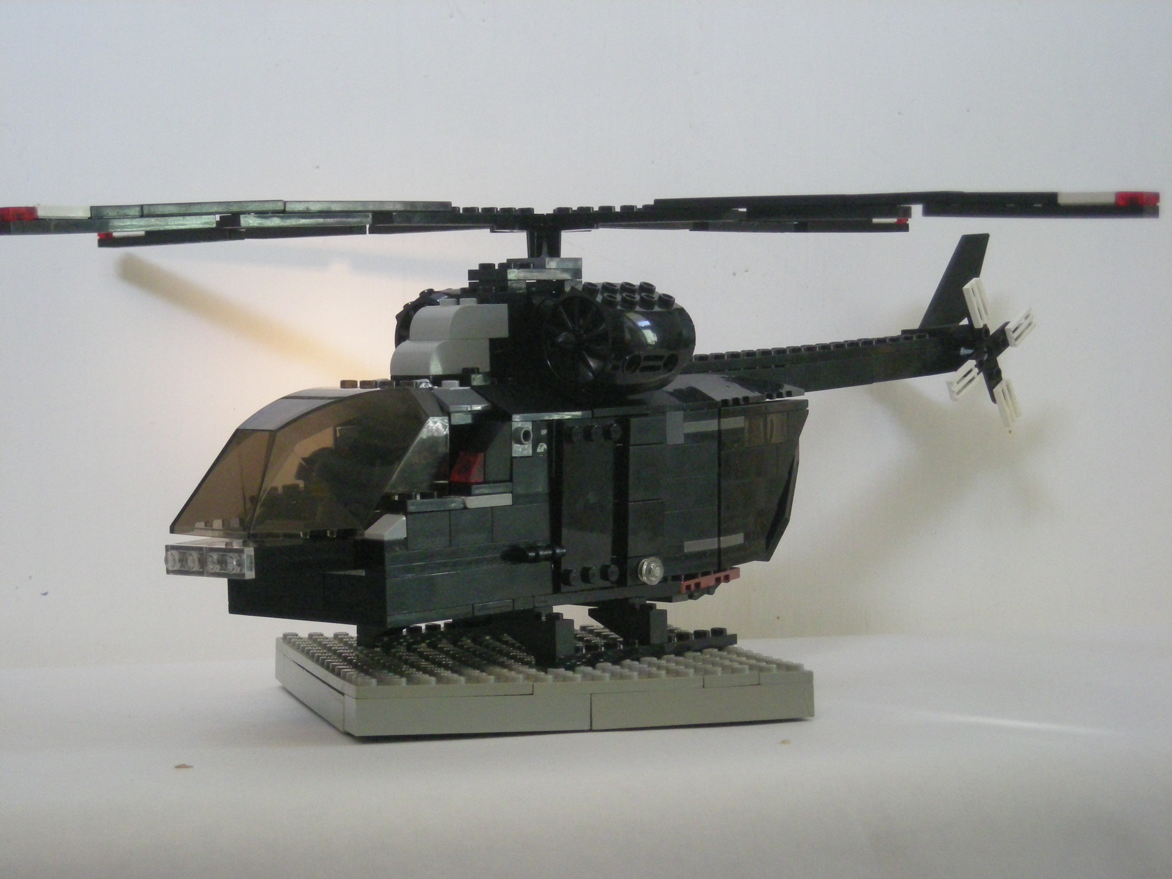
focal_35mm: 76
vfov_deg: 19.4
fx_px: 2573
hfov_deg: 25.7
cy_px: 440
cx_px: 586
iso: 400
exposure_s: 1/41.8
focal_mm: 12.3
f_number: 3.9
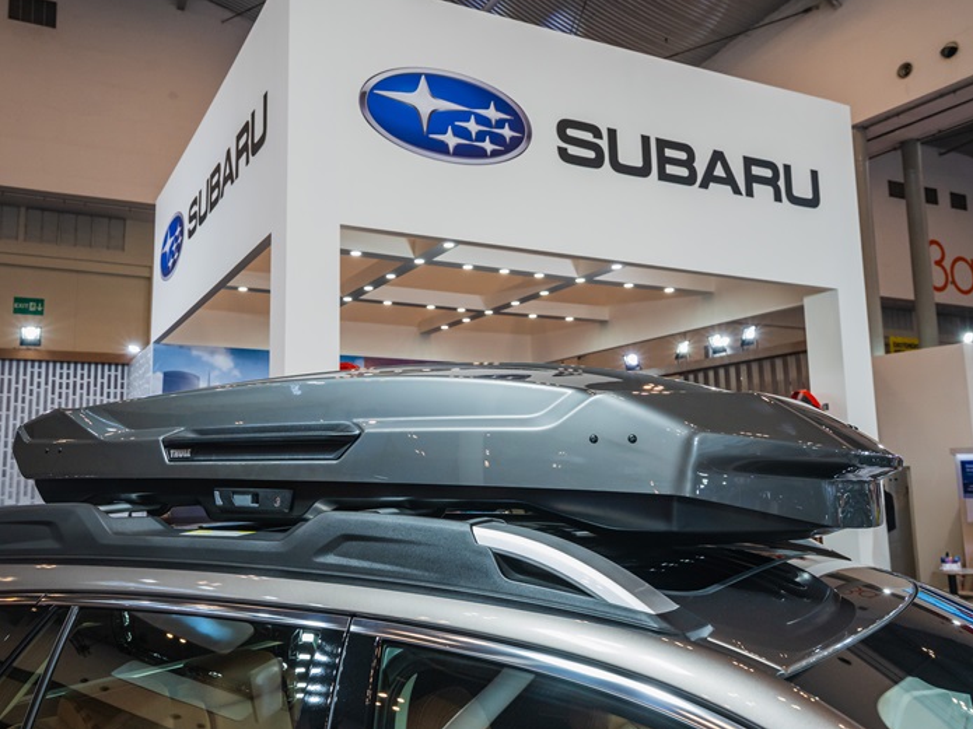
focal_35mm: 31
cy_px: 360
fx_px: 871
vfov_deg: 45.4
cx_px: 414
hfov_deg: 58.1
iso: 2500
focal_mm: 28
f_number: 6.3
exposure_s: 1/200
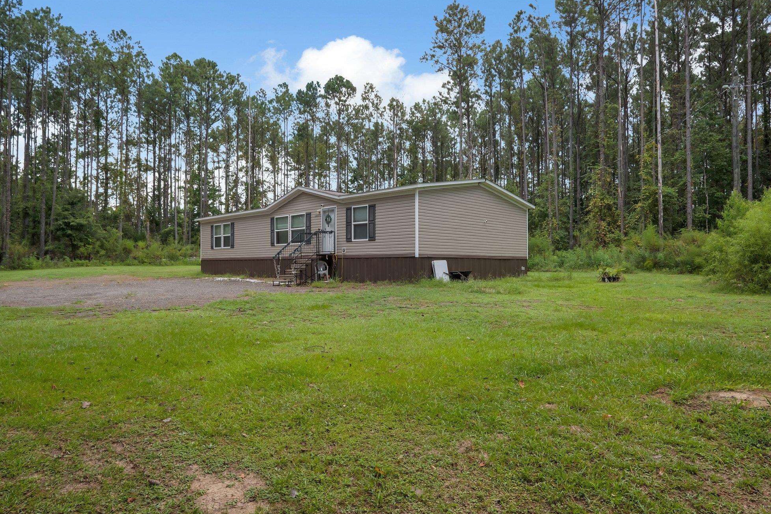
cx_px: 379
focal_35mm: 21
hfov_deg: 81.2
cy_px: 264
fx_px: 450
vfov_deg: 59.5
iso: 250
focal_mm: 13.2
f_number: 8
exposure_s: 1/340
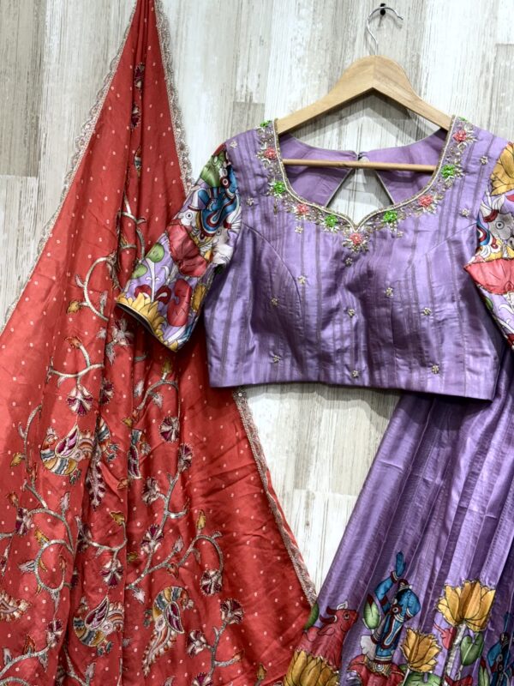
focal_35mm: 52
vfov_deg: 36.8
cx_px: 257
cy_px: 343
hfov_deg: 28.0
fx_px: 1030
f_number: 1.6
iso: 32
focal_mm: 5.96
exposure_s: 1/50
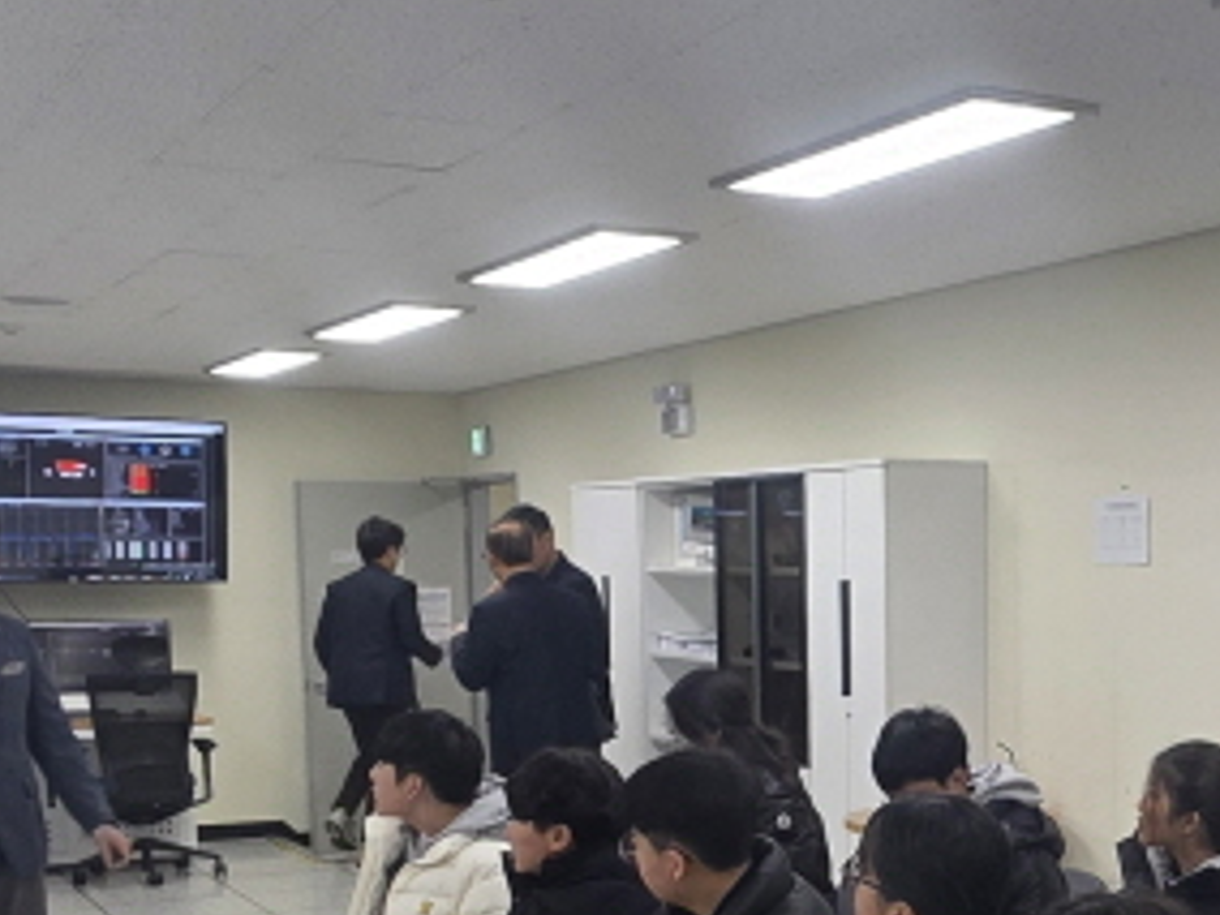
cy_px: 812
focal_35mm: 55
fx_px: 1938
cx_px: 1125
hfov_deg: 32.9
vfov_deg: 25.8
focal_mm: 2.2
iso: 80
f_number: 1.9
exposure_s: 1/120
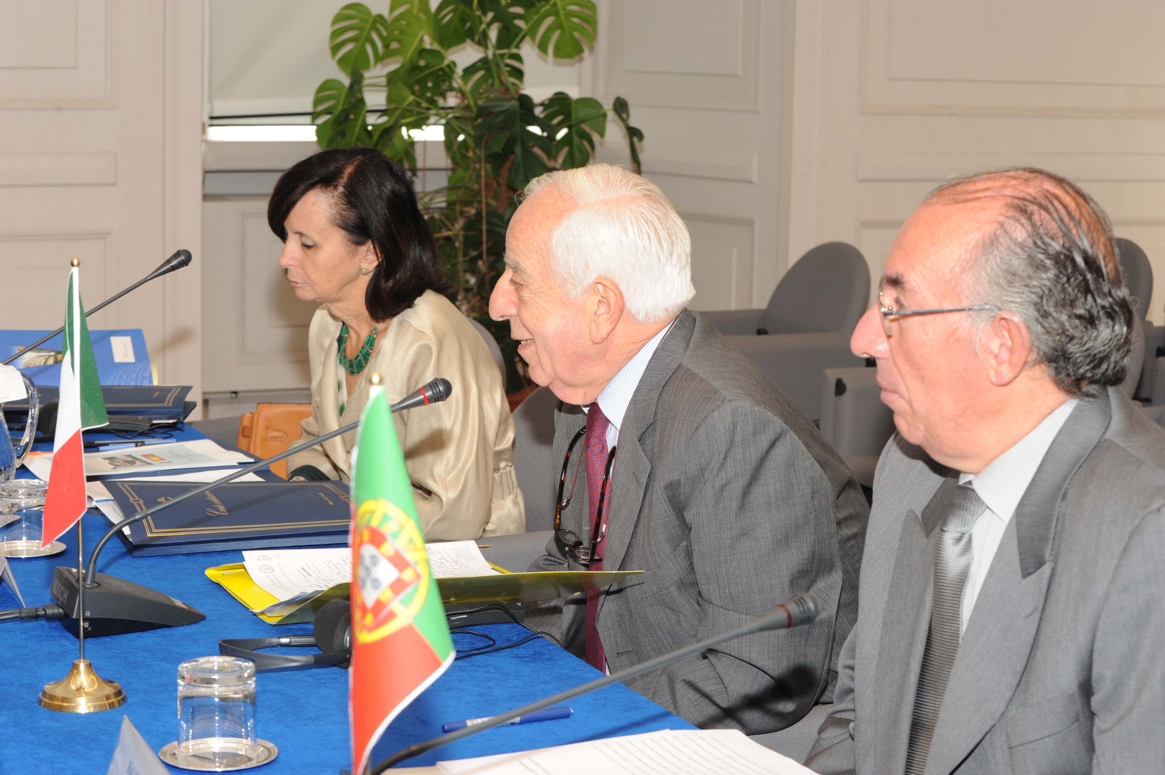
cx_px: 582
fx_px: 2264
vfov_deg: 19.4
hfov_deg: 28.9
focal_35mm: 70
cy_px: 388
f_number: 10
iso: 1600
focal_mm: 70
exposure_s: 1/125
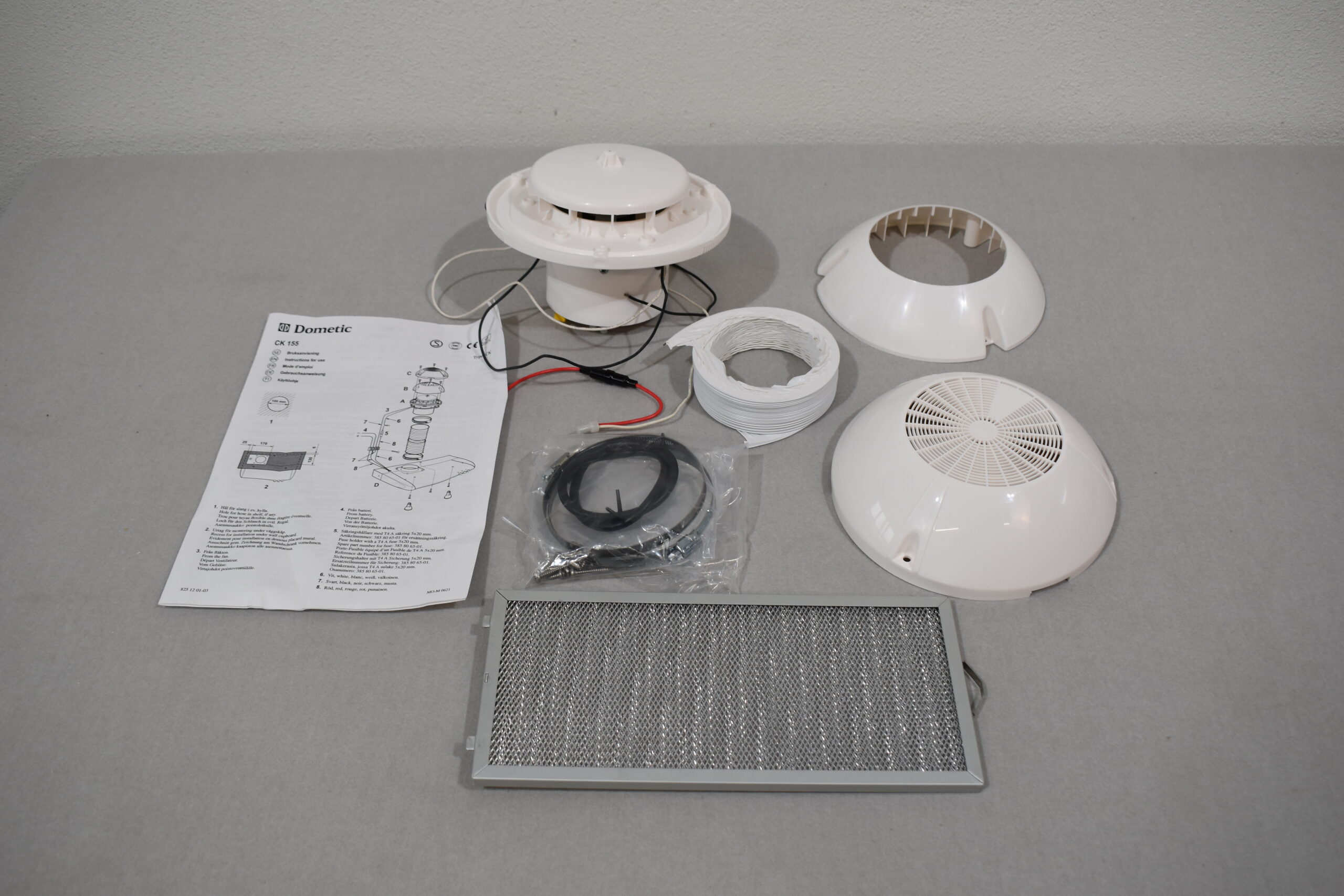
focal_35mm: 33
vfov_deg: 40.0
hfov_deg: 57.2
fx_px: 1232
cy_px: 448
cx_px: 672
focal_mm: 22
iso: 320
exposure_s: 1/125
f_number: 5.6
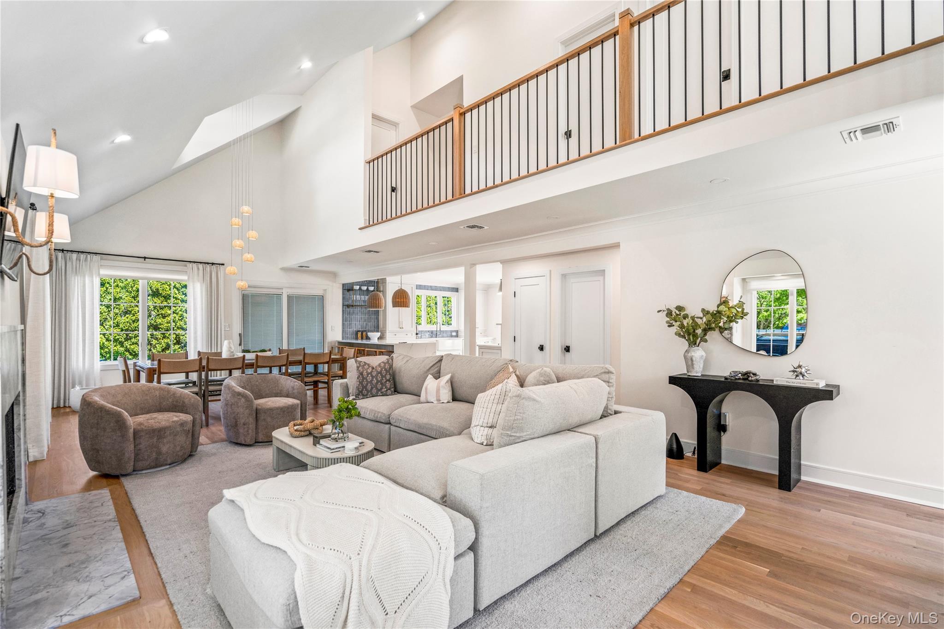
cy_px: 314
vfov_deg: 73.7
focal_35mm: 16
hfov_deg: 96.7
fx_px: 419
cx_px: 472
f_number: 4.5
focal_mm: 16
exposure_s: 1/80
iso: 100
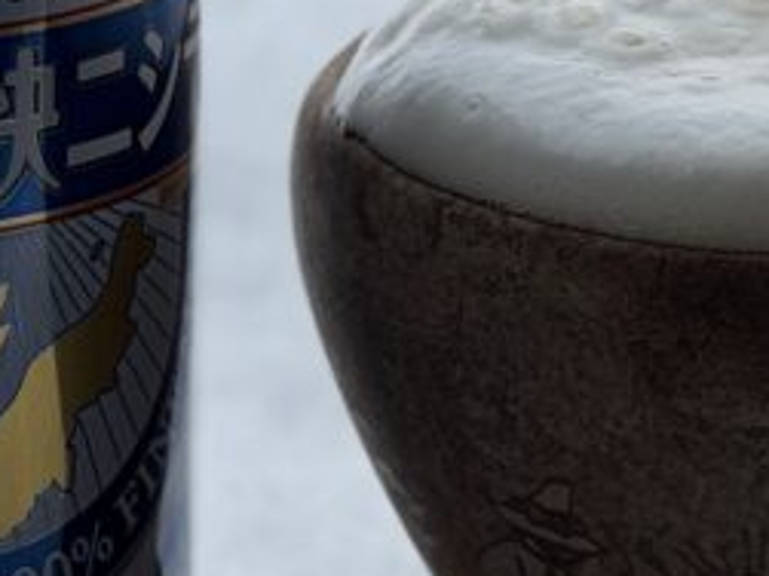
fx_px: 4352
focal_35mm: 196
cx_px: 628
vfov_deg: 7.6
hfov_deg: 10.1
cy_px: 77
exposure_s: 1/1754
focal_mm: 6.76
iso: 64
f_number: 1.78
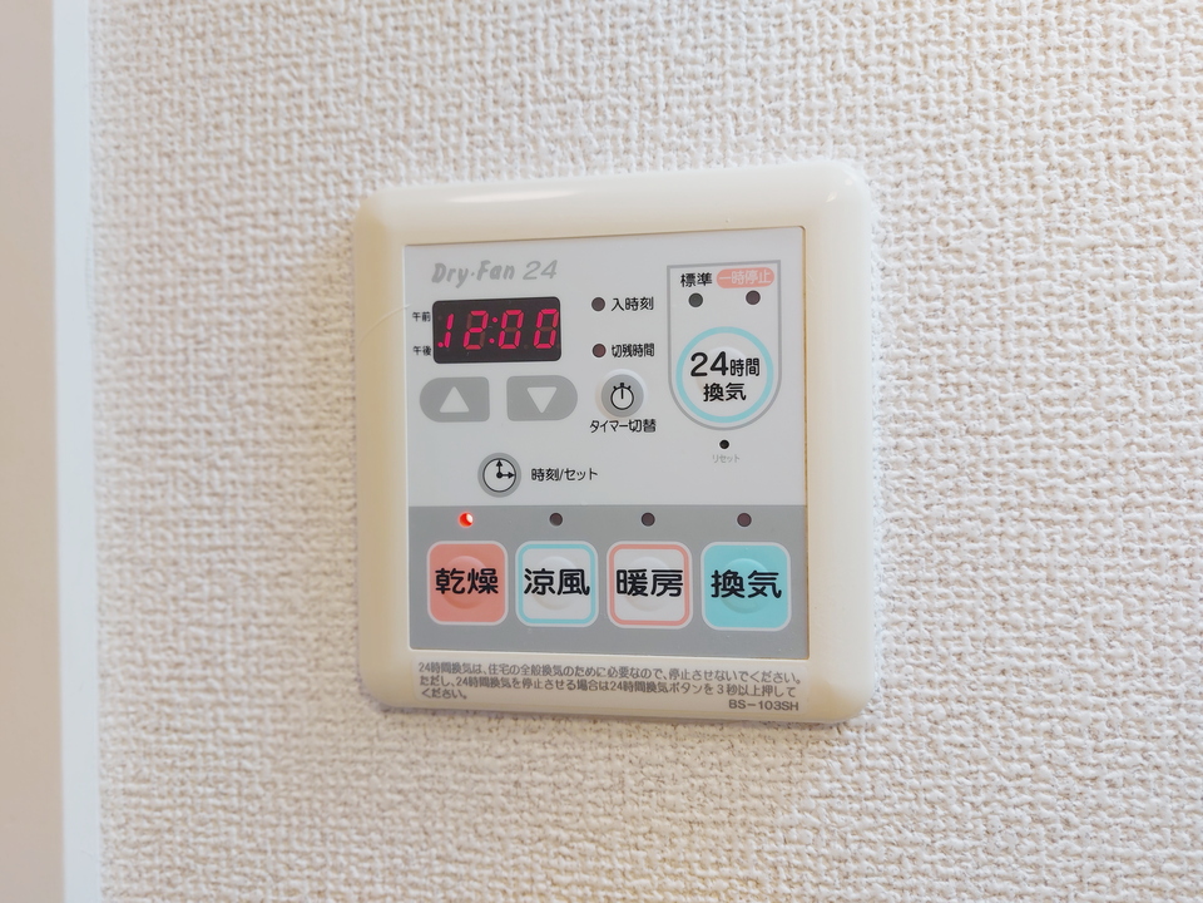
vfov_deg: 56.8
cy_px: 452
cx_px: 602
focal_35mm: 24
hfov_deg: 71.6
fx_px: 834
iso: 40
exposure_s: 1/24
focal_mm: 5.23
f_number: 1.8
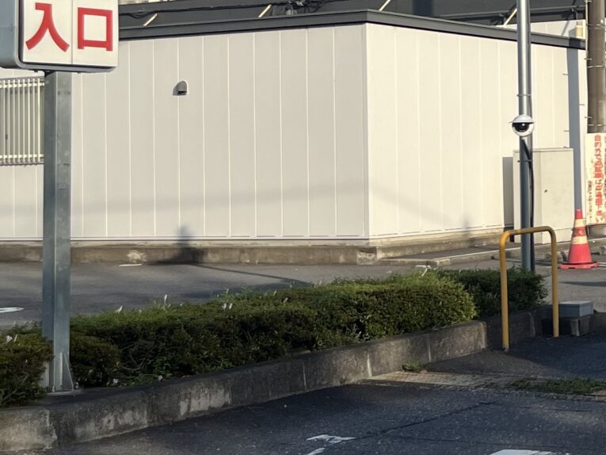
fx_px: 1523
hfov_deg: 20.1
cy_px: 101
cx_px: 849
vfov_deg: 16.9
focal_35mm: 87
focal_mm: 5.1
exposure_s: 1/2222
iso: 50
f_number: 1.6
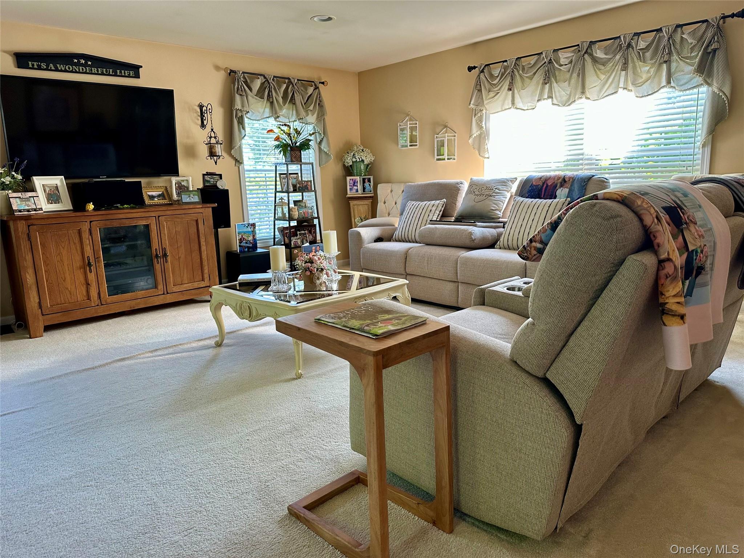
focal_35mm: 24
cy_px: 279
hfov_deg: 71.6
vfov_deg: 56.8
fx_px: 516
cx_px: 372
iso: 160
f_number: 1.78
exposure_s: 1/120
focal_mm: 6.86
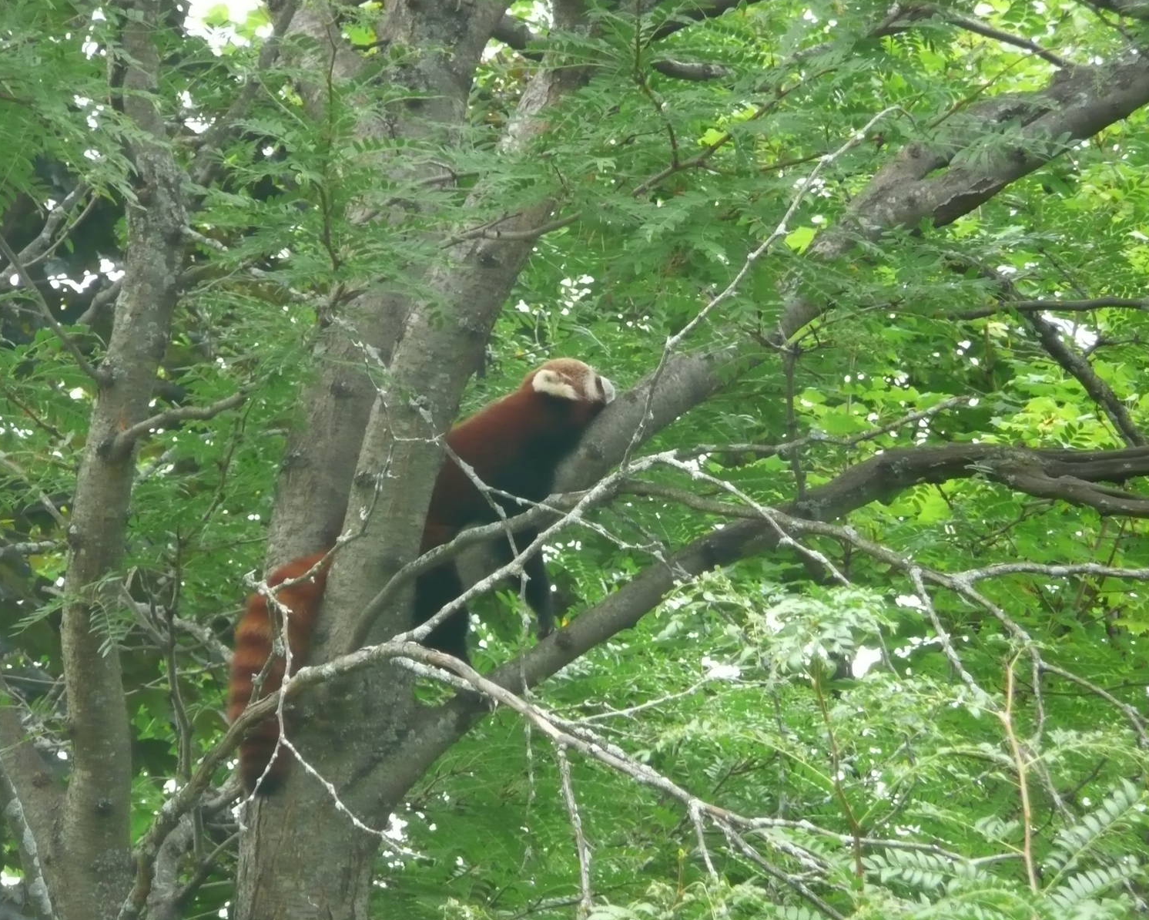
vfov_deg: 5.3
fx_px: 9965
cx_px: 574
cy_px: 461
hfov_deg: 6.6
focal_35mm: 293
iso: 320
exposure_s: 1/60
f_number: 4.9
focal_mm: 46
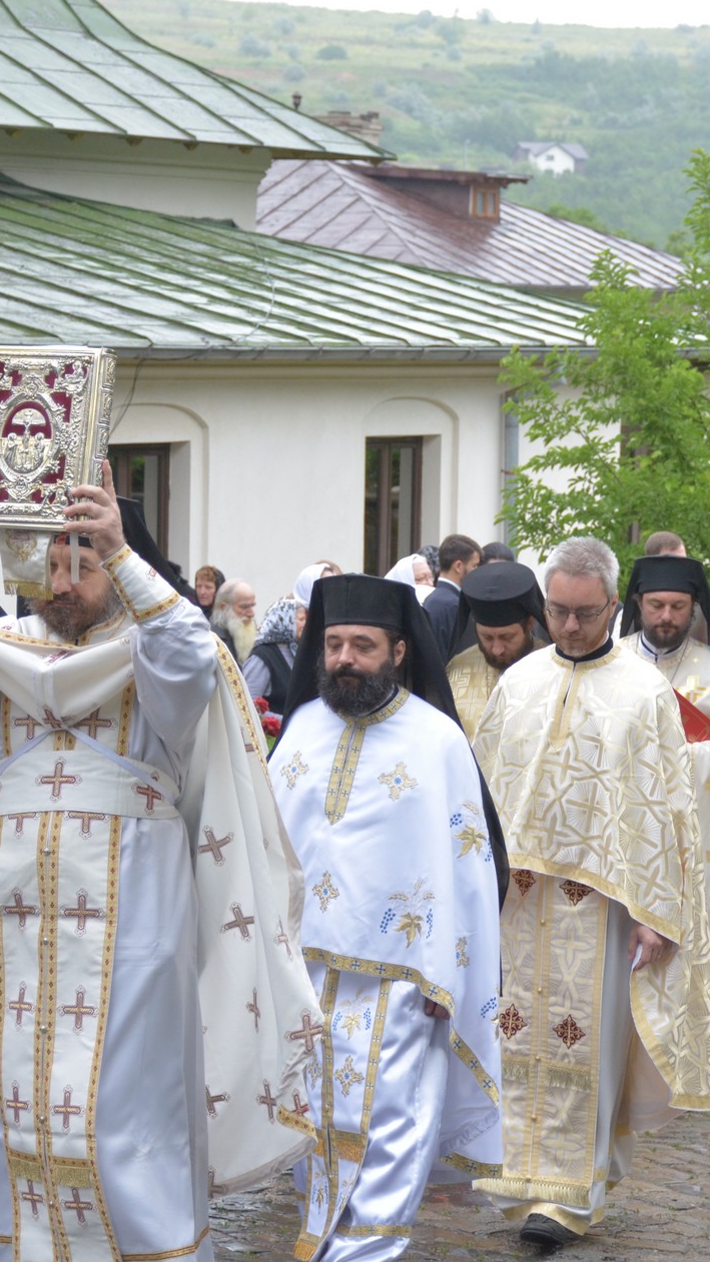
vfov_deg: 18.0
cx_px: 449
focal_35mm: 119
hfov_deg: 10.2
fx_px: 3984
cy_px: 630
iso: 800
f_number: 4.8
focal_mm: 50
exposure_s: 1/640
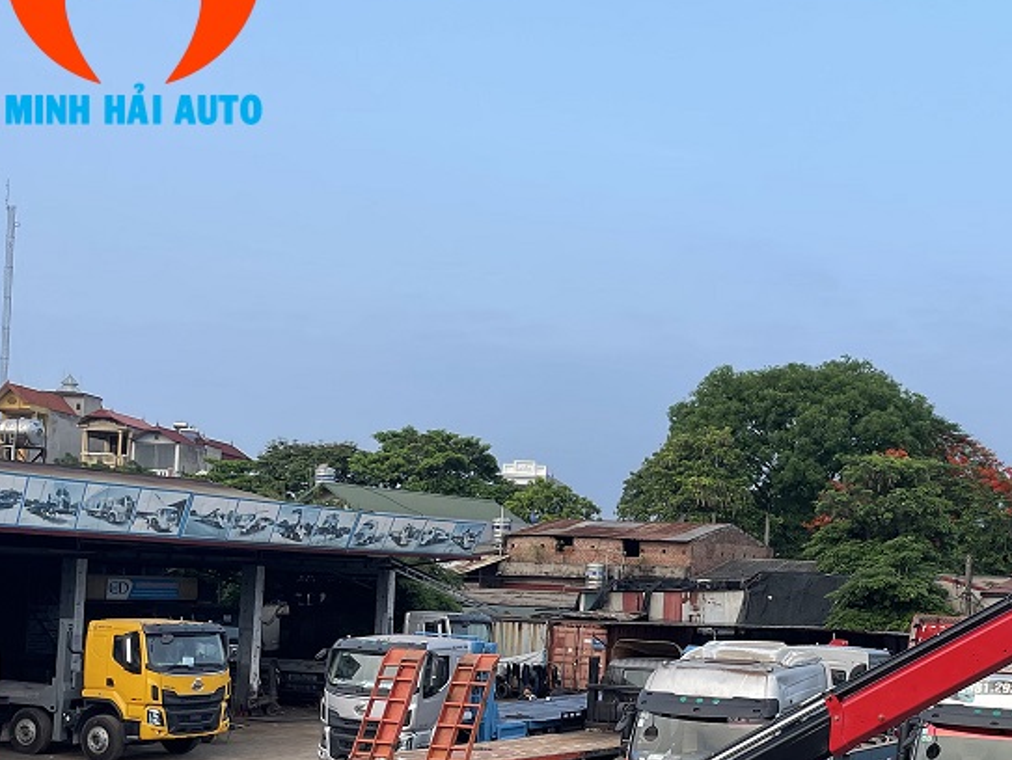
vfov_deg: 29.3
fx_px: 1433
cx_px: 937
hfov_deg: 36.2
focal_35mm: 49
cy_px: 568
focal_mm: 4.2
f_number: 1.6
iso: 32
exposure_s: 1/458
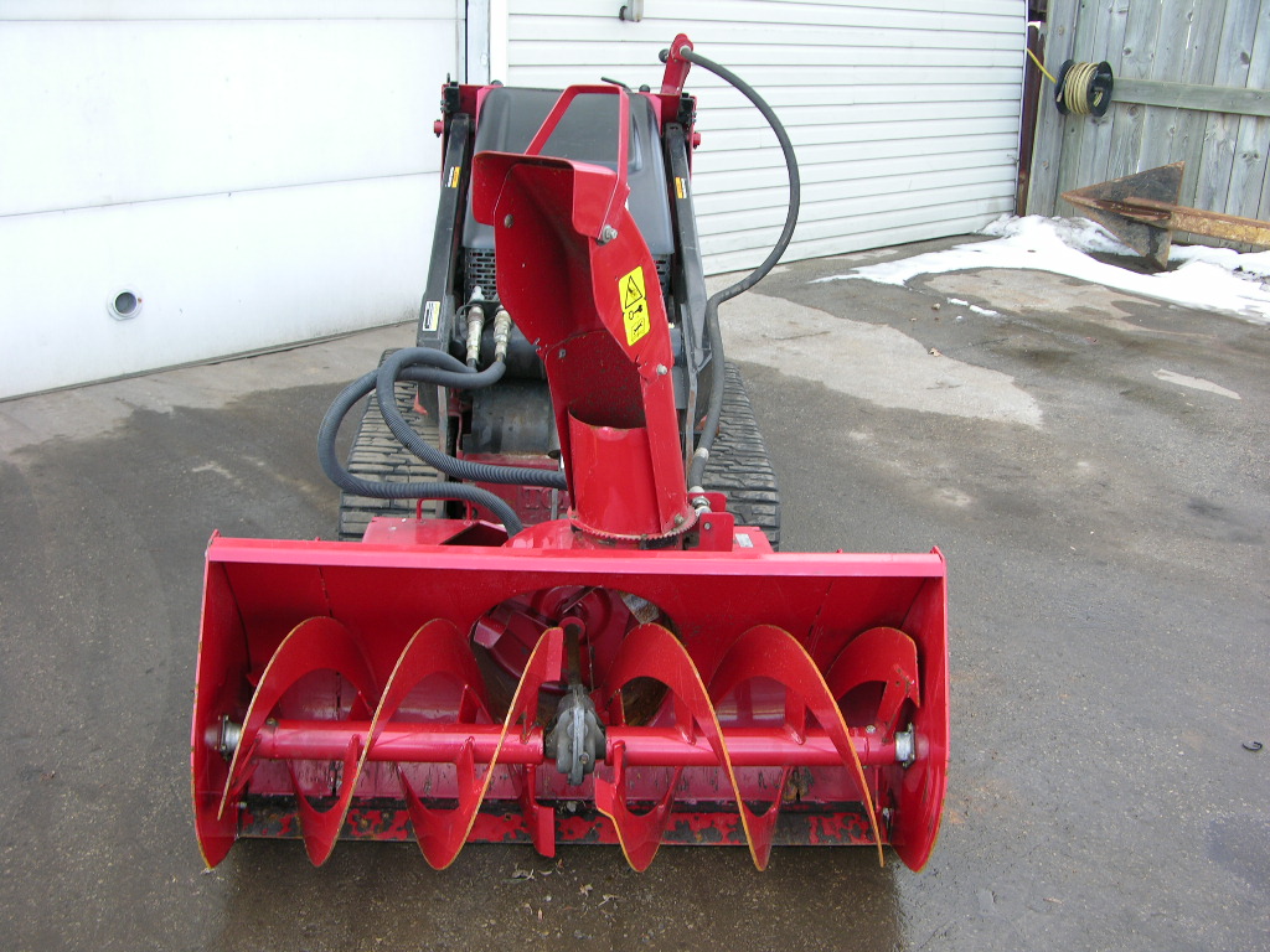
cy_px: 476
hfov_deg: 52.6
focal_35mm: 35
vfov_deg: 40.7
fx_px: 1284
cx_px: 635
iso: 50
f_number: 3.2
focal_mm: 8.9
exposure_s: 1/39.7
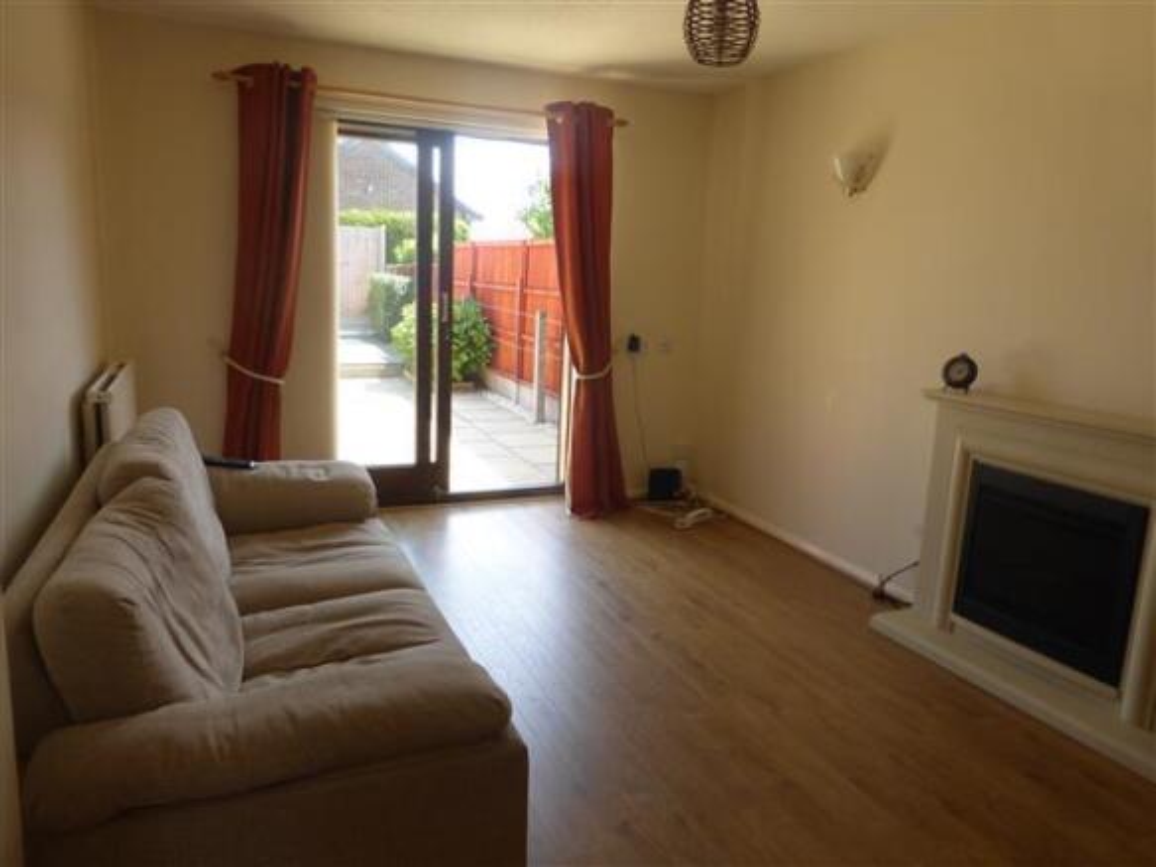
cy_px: 434
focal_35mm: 24
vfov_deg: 56.8
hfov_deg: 71.6
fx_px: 801
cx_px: 578
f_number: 3.3
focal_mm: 4.3
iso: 100
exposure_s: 1/80
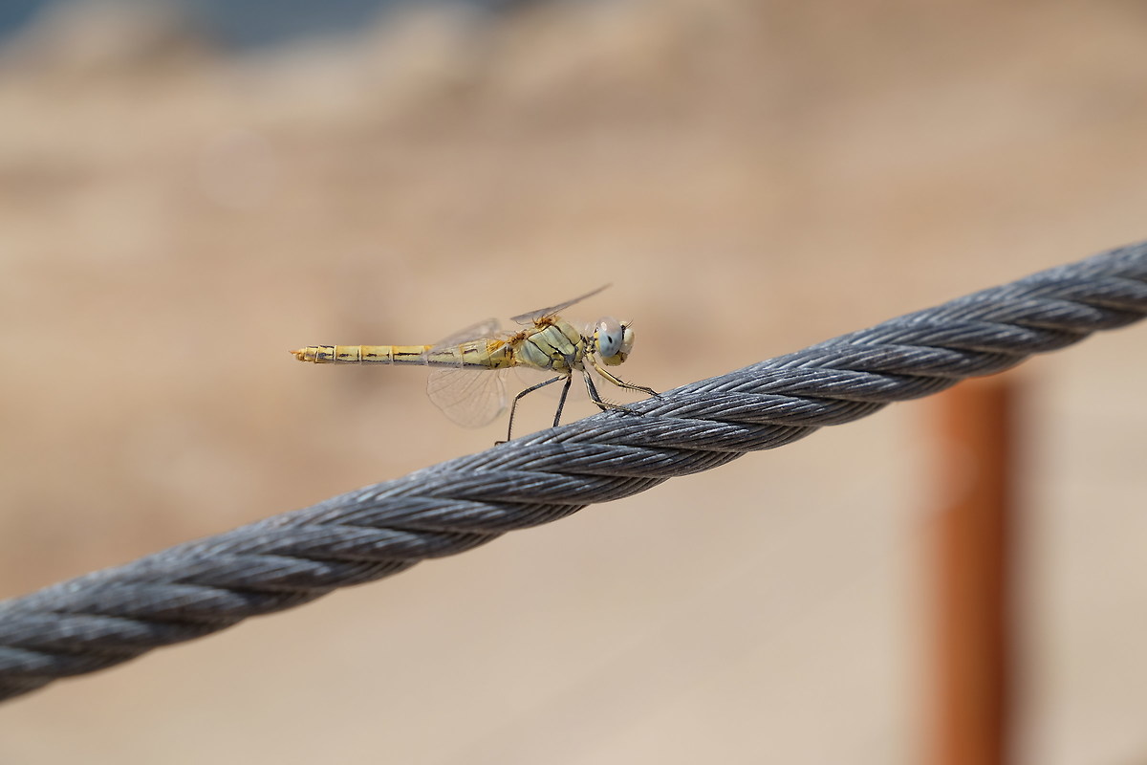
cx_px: 574
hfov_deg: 17.3
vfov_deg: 11.6
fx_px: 3759
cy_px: 382
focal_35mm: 118
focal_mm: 78.7
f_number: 8
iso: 200
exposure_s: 1/350
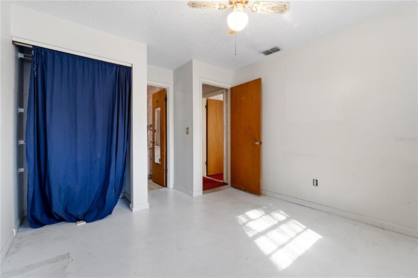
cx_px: 209
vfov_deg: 77.2
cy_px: 139
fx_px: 174
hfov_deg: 100.4
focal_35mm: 15
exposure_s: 1/4
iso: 100
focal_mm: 10
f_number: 8
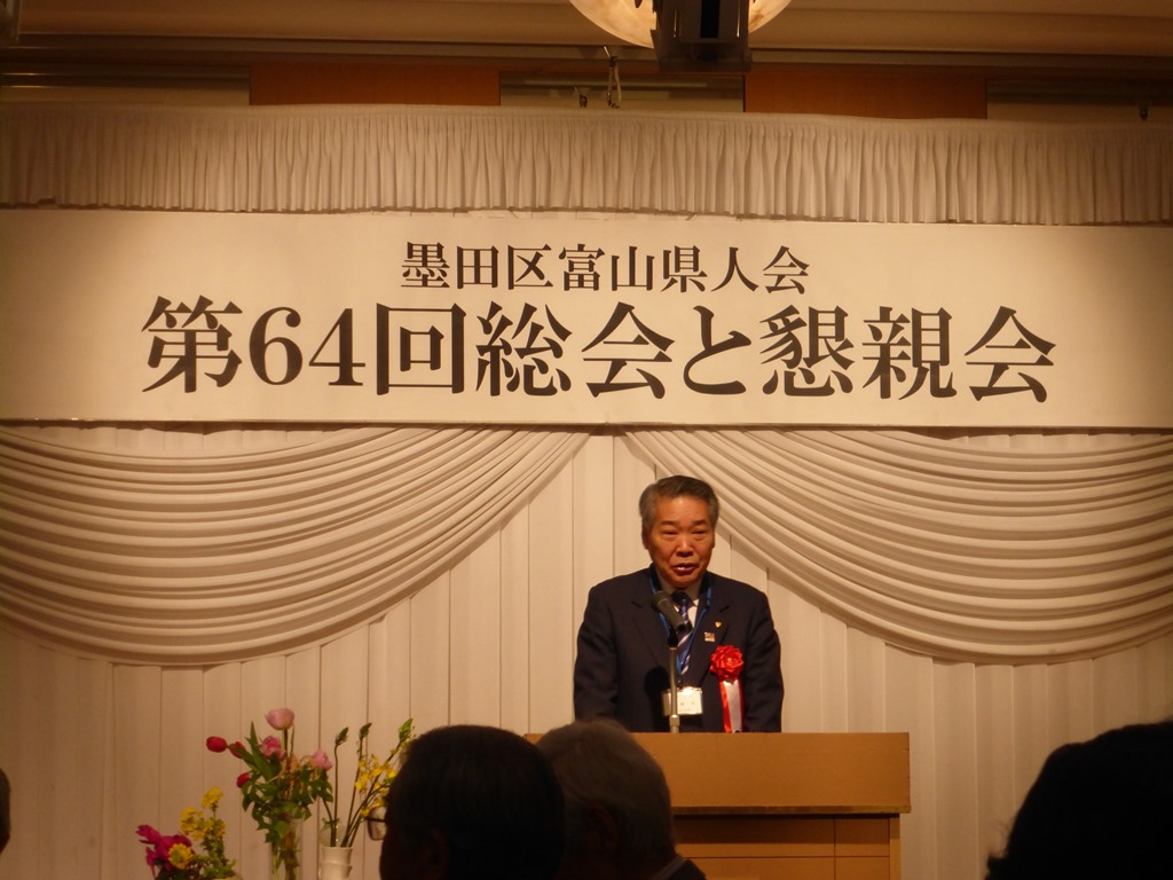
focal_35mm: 109
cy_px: 440
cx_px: 586
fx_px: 3694
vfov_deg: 13.6
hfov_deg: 18.0
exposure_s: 1/80
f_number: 5.3
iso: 250
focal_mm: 19.4
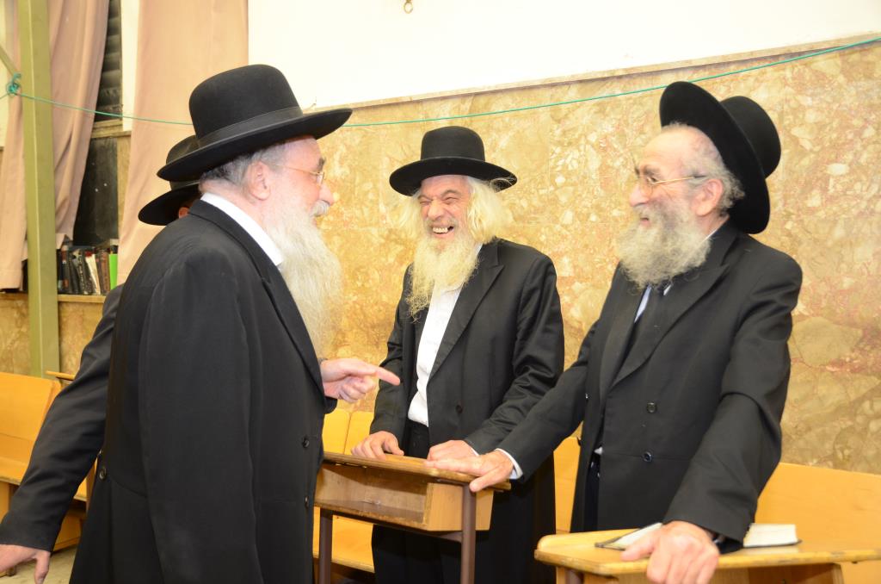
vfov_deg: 39.8
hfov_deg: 57.3
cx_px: 440
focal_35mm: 33
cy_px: 292
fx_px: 806
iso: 640
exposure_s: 1/80
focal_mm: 22
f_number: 3.8
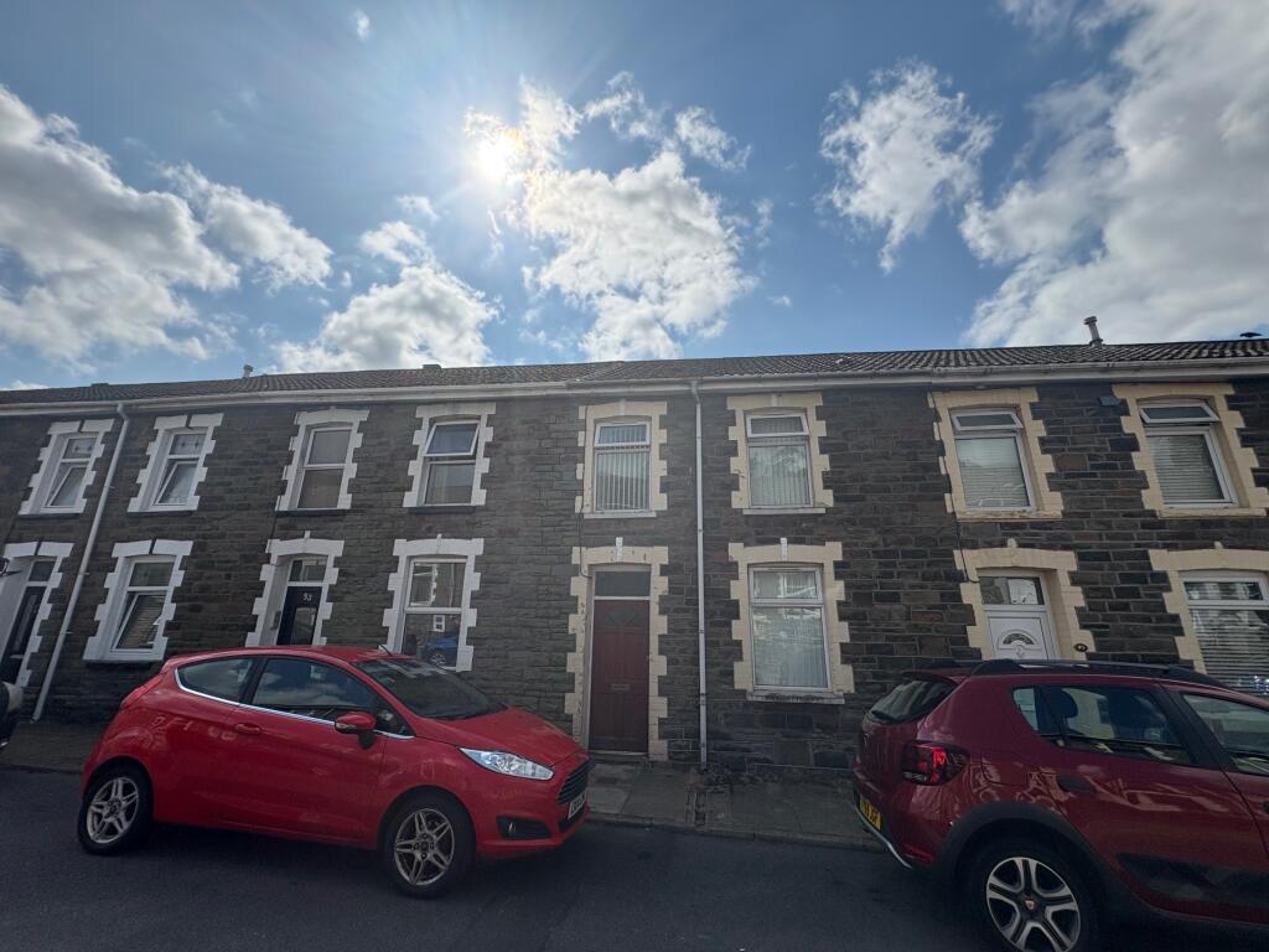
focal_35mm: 14
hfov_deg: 102.1
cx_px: 634
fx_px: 513
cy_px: 476
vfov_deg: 85.7
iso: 64
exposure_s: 1/4630
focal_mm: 2.22
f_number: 2.2
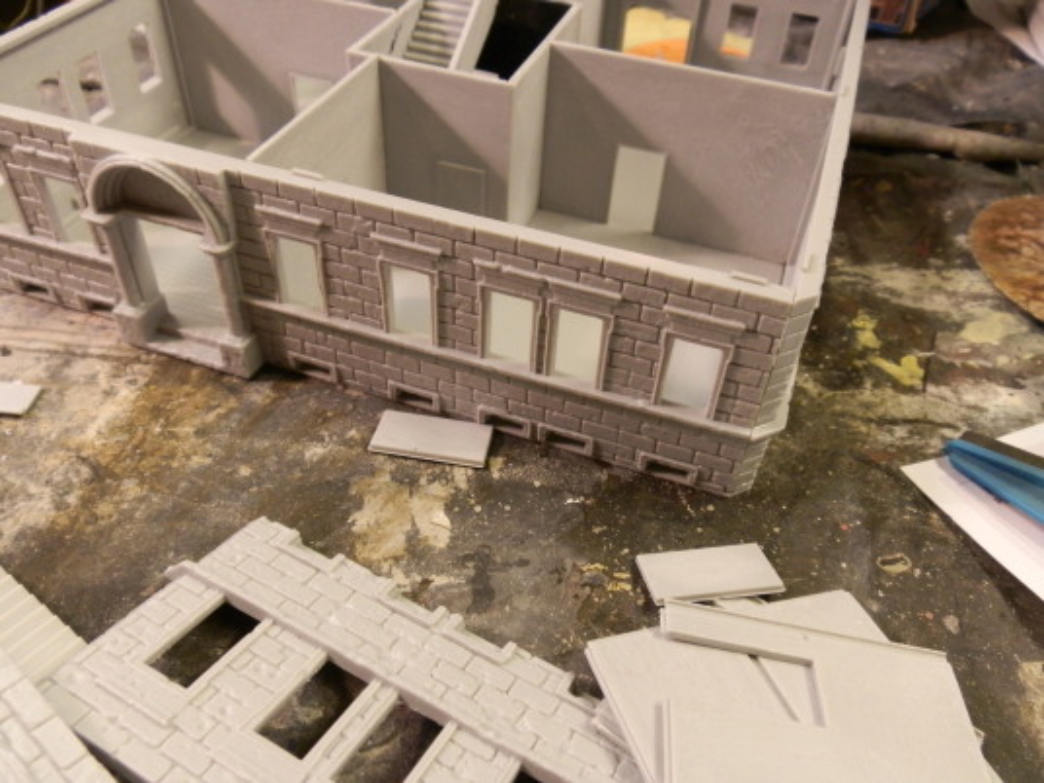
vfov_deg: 49.7
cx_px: 522
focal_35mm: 28
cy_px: 392
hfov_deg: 63.4
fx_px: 844
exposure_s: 1/13
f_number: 3.1
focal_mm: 5
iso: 200
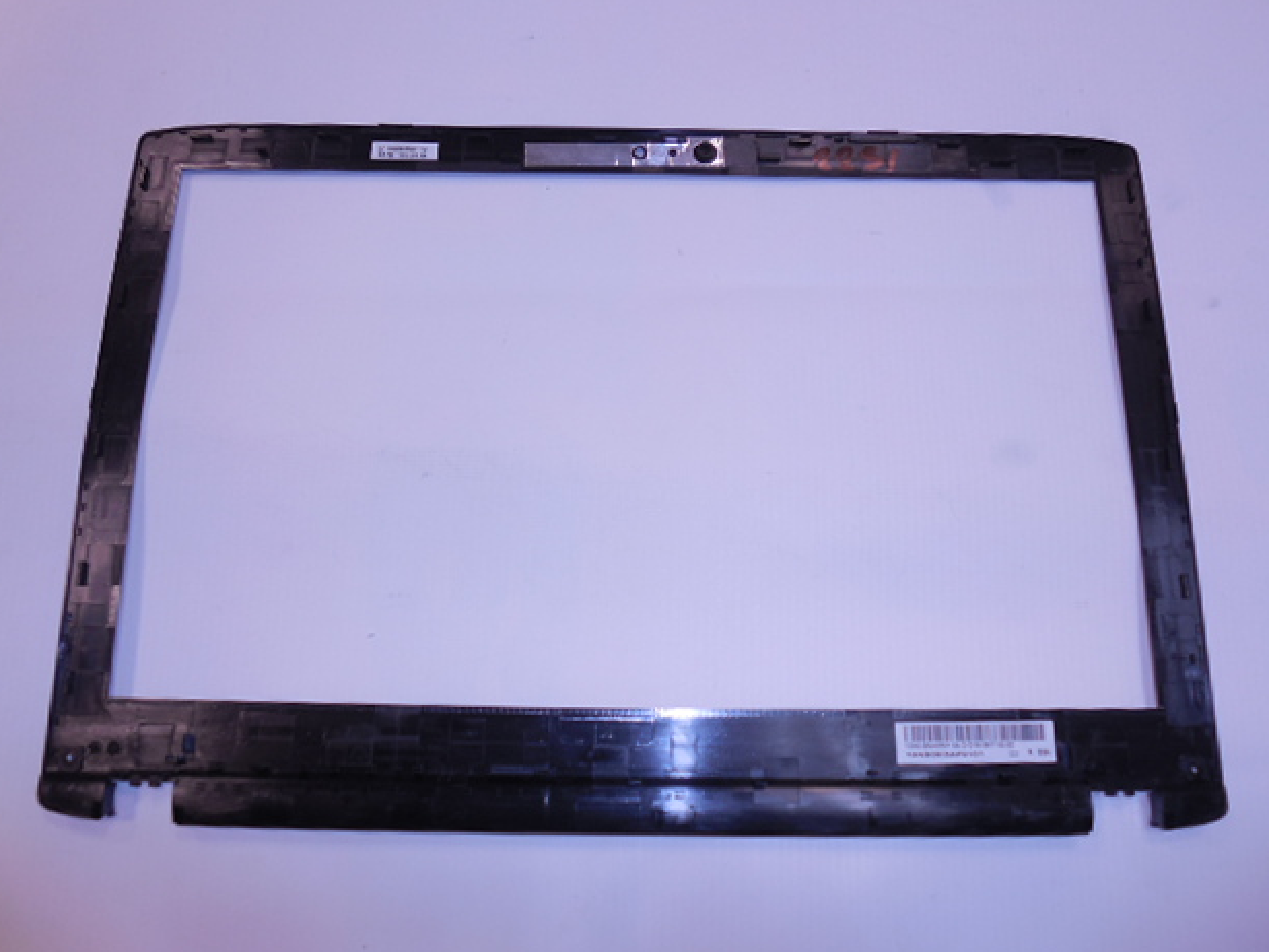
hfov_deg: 65.3
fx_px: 990
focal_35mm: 27
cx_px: 628
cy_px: 468
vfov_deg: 51.4
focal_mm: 4.6
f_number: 3.5
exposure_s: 1/30
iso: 125
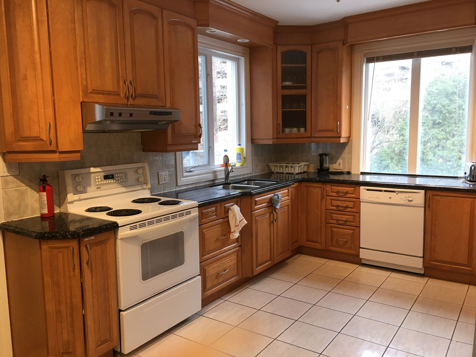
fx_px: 399
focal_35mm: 29
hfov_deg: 61.7
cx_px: 238
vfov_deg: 48.2
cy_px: 178
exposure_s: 1/15
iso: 40
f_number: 2.2
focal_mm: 4.15
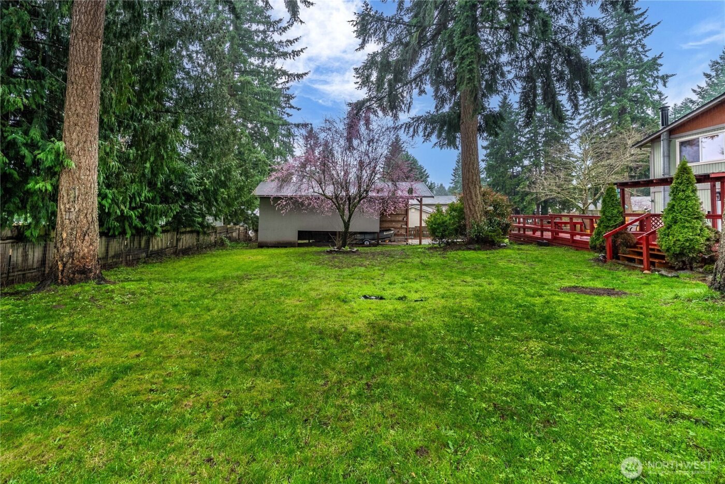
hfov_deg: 108.3
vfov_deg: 85.5
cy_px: 242
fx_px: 262
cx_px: 362
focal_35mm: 13
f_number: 7.1
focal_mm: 13
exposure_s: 1/30
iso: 640
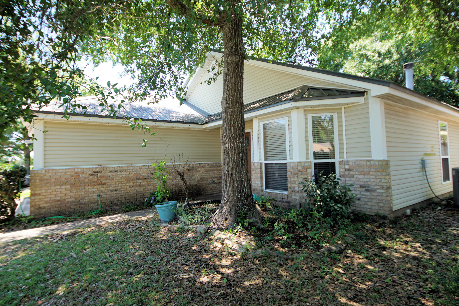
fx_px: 230
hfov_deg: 90.0
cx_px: 230
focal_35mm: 18
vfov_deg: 67.4
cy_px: 153
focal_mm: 12
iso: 100
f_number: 5
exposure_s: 1/80
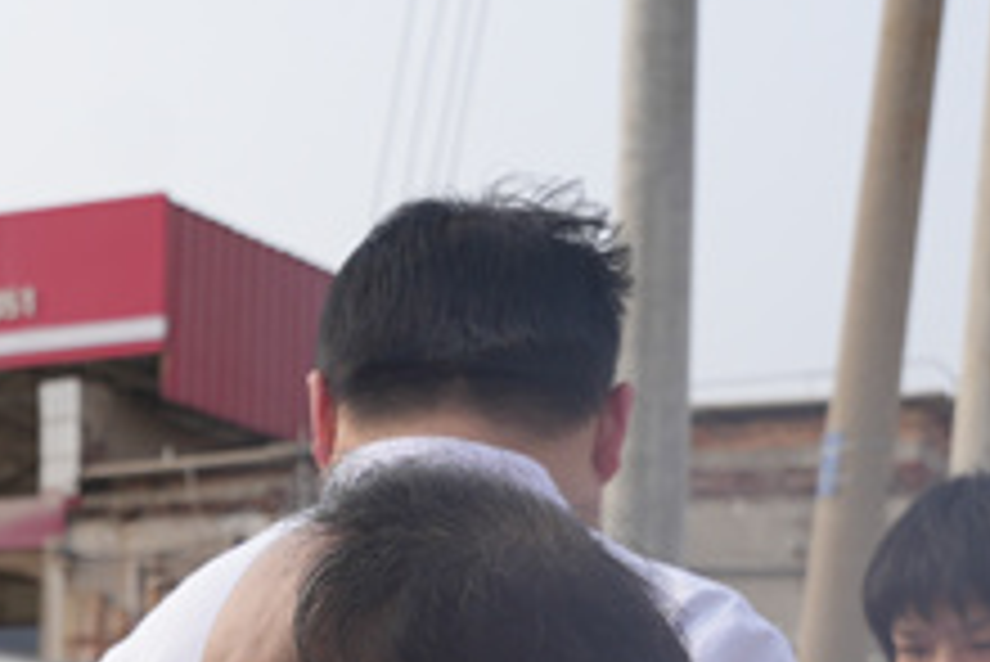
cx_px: -198
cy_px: 1319
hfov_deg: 16.6
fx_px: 3247
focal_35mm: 118
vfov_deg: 10.7
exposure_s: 1/640
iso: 100
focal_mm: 26
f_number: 4.5
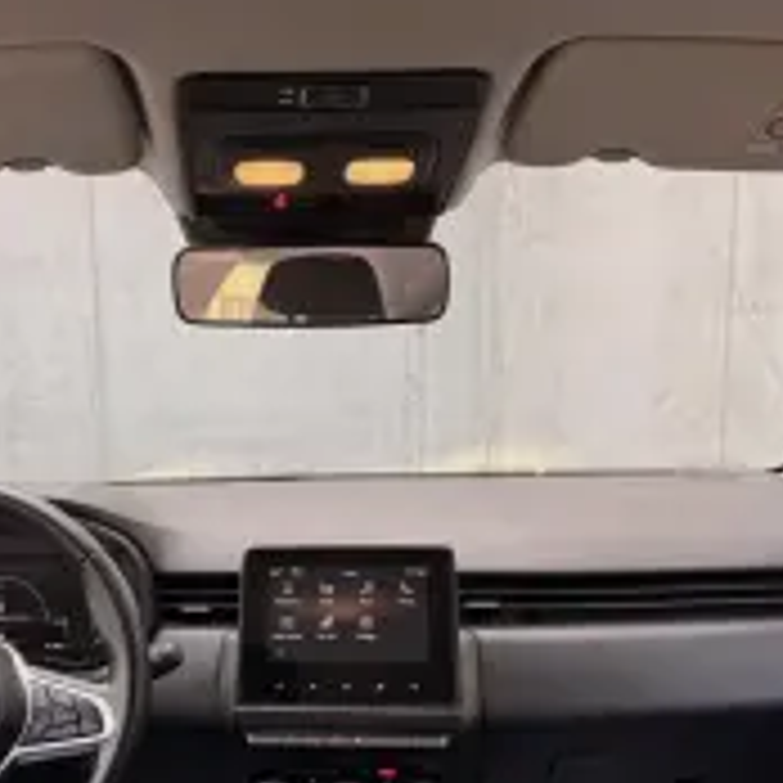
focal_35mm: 44
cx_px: 297
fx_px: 1126
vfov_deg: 37.6
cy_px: 567
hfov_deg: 38.1
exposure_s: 1/122
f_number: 1.78
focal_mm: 6.76
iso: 50
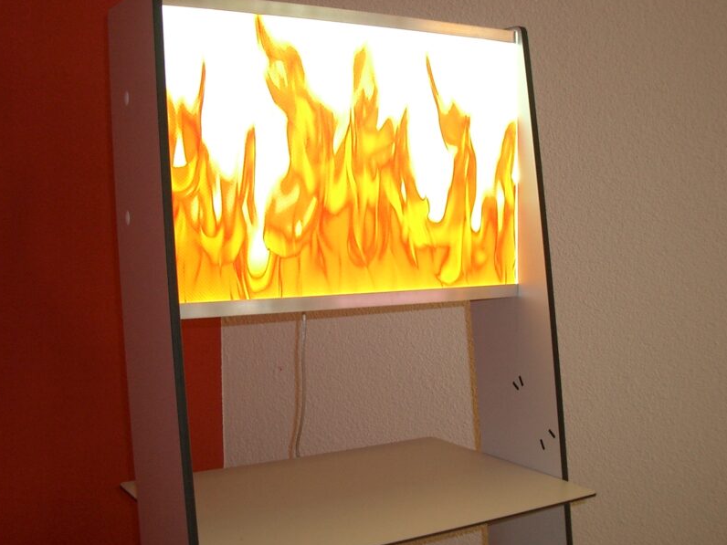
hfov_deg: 42.1
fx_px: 945
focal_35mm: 45
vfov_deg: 32.2
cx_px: 353
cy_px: 256
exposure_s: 1/40
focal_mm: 5.8
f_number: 2.6
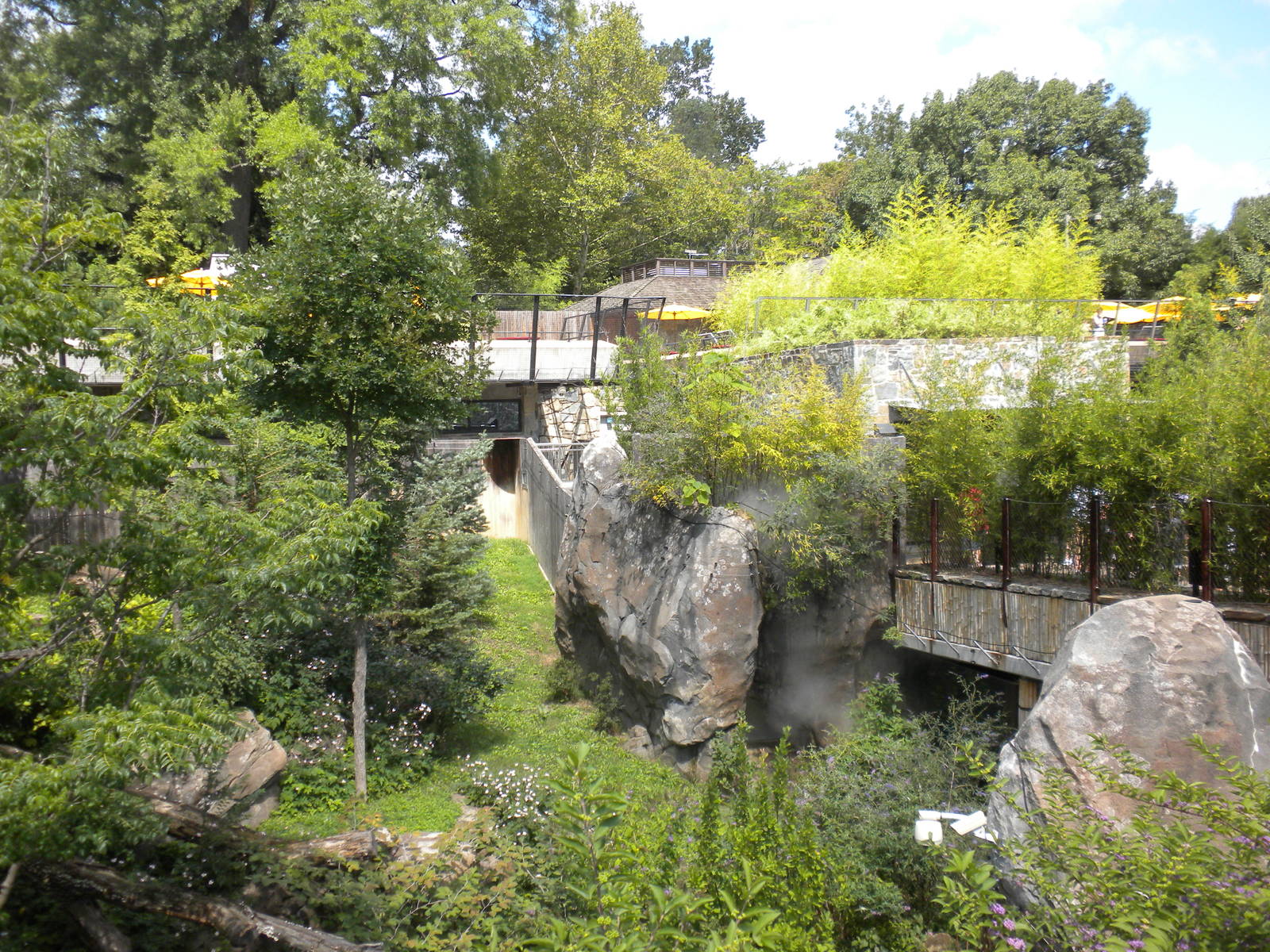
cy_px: 476
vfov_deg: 38.7
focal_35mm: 37
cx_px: 635
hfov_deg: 50.1
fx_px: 1357
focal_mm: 6.6
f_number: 3.5
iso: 125
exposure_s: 1/534
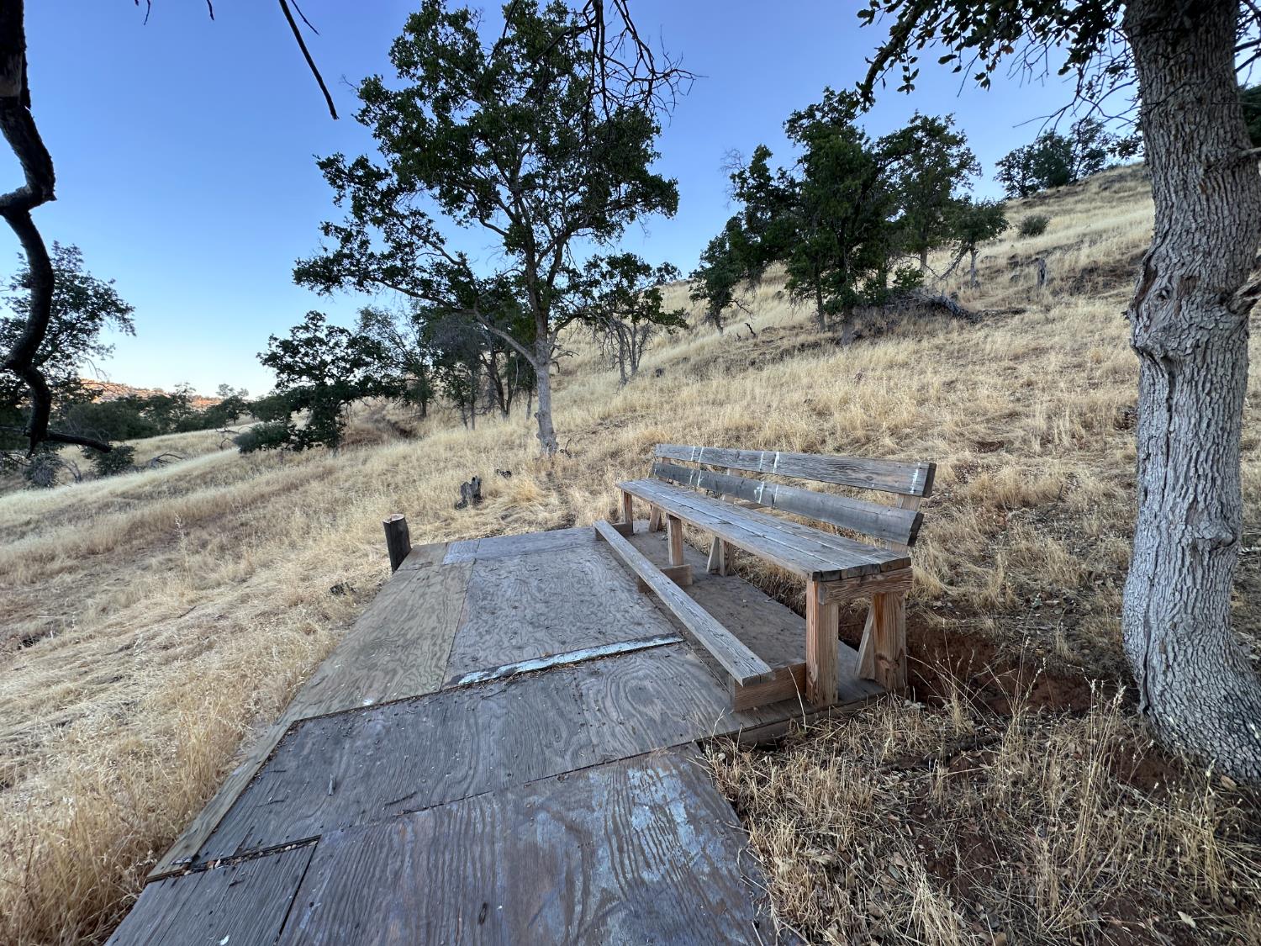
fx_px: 510
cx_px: 630
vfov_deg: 85.7
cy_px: 473
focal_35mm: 14
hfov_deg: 102.1
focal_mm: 2.22
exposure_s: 1/151
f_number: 2.2
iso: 40
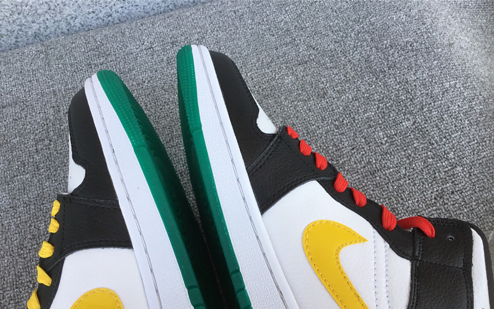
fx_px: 458
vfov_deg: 37.1
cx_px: 250
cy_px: 191
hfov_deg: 56.7
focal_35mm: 34
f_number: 2.4
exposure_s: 1/230
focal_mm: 3.3
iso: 25
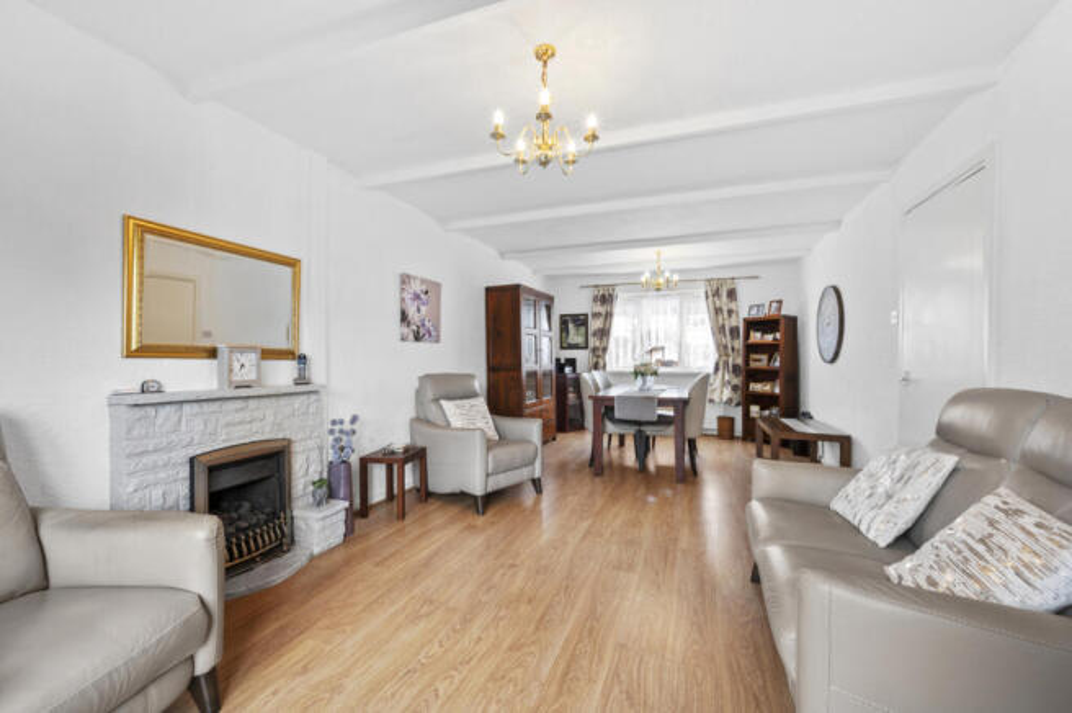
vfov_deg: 81.1
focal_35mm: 14
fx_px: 416
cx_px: 536
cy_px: 356
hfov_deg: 104.3
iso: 250
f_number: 16
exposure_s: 1/1.67
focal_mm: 14
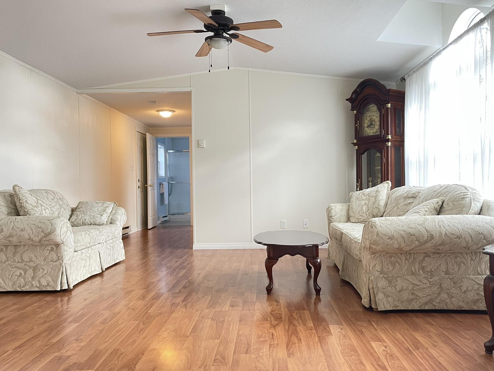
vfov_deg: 48.2
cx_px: 254
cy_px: 181
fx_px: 414
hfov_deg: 61.6
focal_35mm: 29
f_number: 1.6
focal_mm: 4.2
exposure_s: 1/60
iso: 200
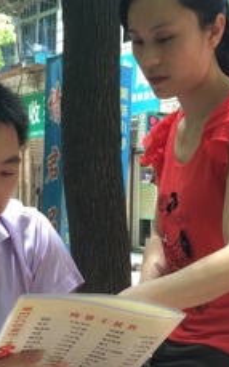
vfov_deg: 33.1
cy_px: 250
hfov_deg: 21.2
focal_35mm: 61
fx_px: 610
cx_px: 77
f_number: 2.2
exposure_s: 1/120
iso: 50
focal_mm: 4.12
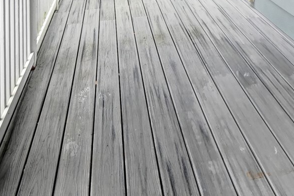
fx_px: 351
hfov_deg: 45.2
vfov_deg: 25.2
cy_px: -83
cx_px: 177
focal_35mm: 43
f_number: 11
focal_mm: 10
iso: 1000
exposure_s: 1/2.5
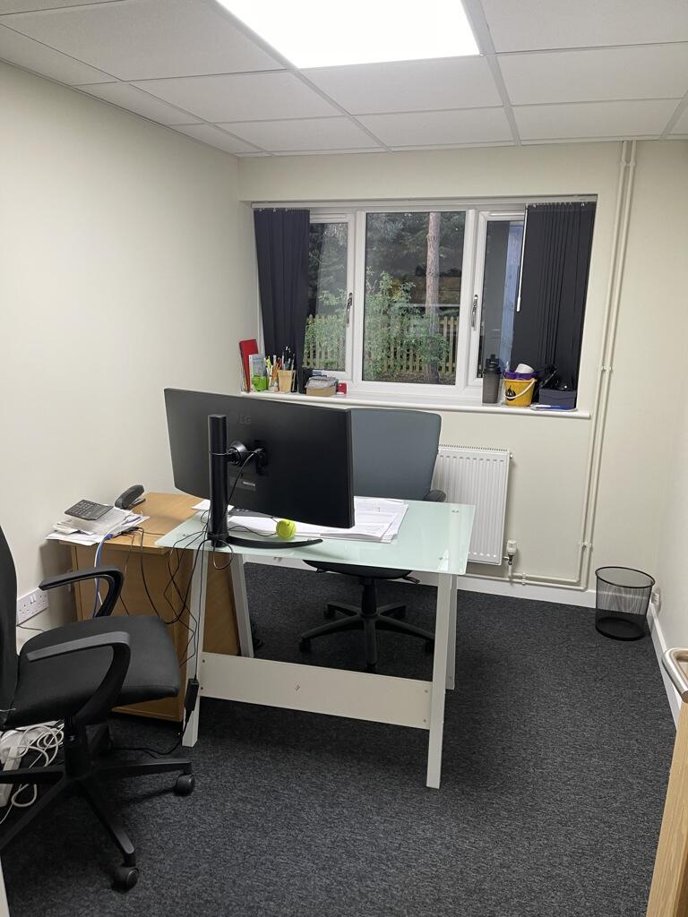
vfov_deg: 69.4
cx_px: 344
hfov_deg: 54.9
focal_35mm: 25
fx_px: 663
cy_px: 458
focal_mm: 5.1
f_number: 1.6
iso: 125
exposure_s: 1/50
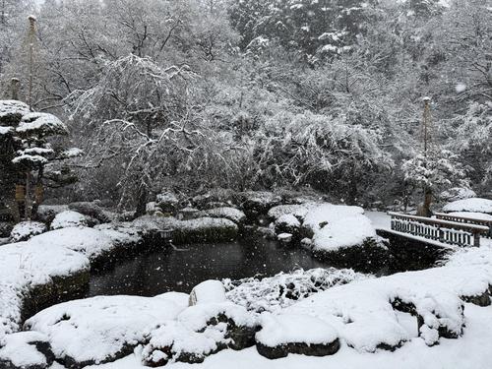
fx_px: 341
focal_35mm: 24
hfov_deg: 71.6
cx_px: 246
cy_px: 184
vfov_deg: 56.8
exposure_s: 1/2299
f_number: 1.78
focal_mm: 6.76
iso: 80
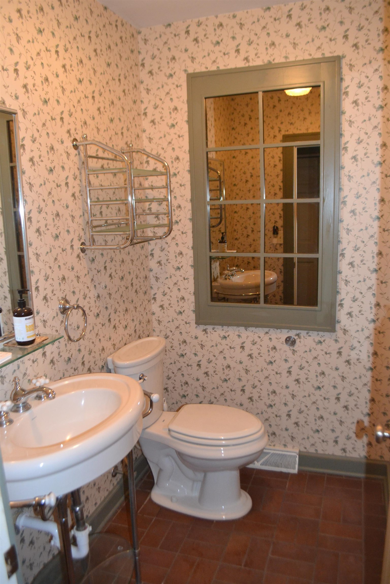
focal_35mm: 27
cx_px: 195
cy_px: 292
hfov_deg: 47.9
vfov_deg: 67.4
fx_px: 439
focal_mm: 18
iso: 1800
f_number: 3.5
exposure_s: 1/60
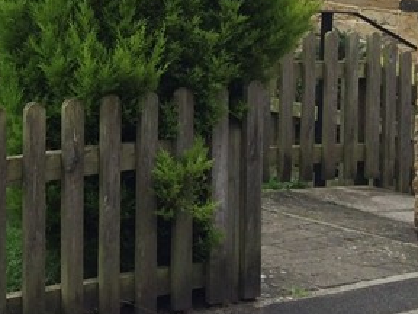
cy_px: -87
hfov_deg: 16.3
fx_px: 1244
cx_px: -319
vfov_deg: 13.8
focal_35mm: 103
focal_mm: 4.15
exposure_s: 1/302
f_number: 2.2
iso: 32
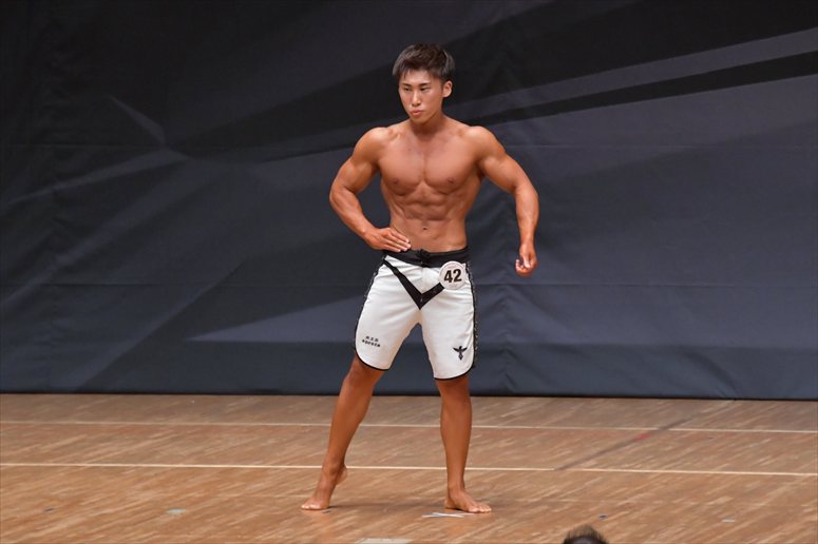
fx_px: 6813
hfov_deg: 6.9
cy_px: 272
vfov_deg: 4.6
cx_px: 409
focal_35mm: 300
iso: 6400
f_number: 5.6
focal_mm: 200
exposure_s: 1/400
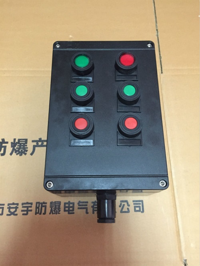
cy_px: 133
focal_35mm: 29
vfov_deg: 61.6
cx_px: 100
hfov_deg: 48.3
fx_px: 223
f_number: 2.2
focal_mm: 4.15
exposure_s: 1/17
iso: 400
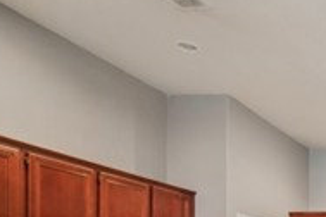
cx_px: 471
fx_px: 398
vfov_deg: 27.0
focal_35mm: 44
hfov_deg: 29.8
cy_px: 260
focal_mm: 13
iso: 400
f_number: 8
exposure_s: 1/6
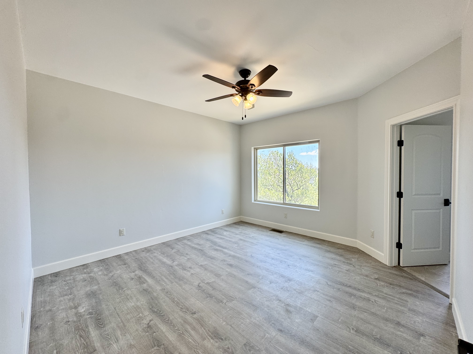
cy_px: 177
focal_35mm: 14
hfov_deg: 102.1
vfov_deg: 85.7
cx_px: 236
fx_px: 191
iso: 64
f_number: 2.2
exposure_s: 1/120
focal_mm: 2.22
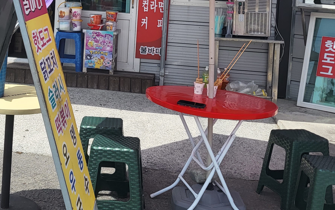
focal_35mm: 62
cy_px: 1
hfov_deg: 32.5
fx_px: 566
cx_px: 96
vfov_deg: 20.3
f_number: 1.8
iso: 50
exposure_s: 1/2723
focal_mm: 4.25
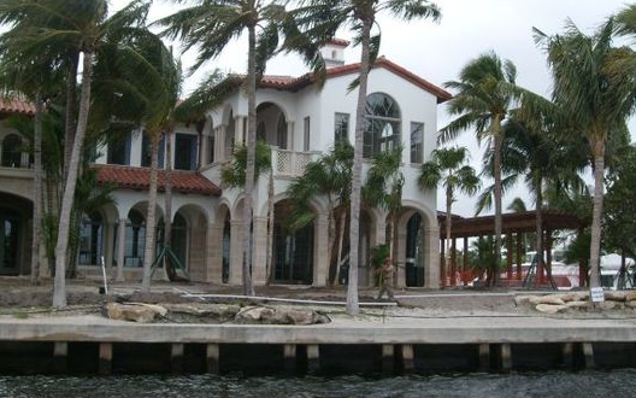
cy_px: 180
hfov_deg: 43.5
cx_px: 319
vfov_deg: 28.0
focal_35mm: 46
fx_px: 797
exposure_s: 1/180
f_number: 3
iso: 80
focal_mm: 7.2
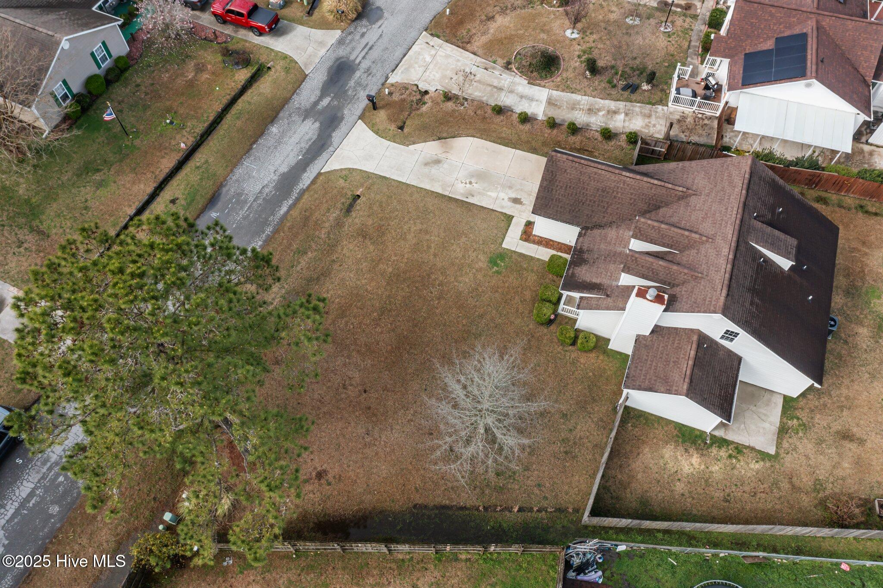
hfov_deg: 65.5
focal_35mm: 28
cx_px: 442
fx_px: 687
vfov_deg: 46.4
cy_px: 294
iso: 100
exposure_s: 1/120
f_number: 4.5
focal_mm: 10.26
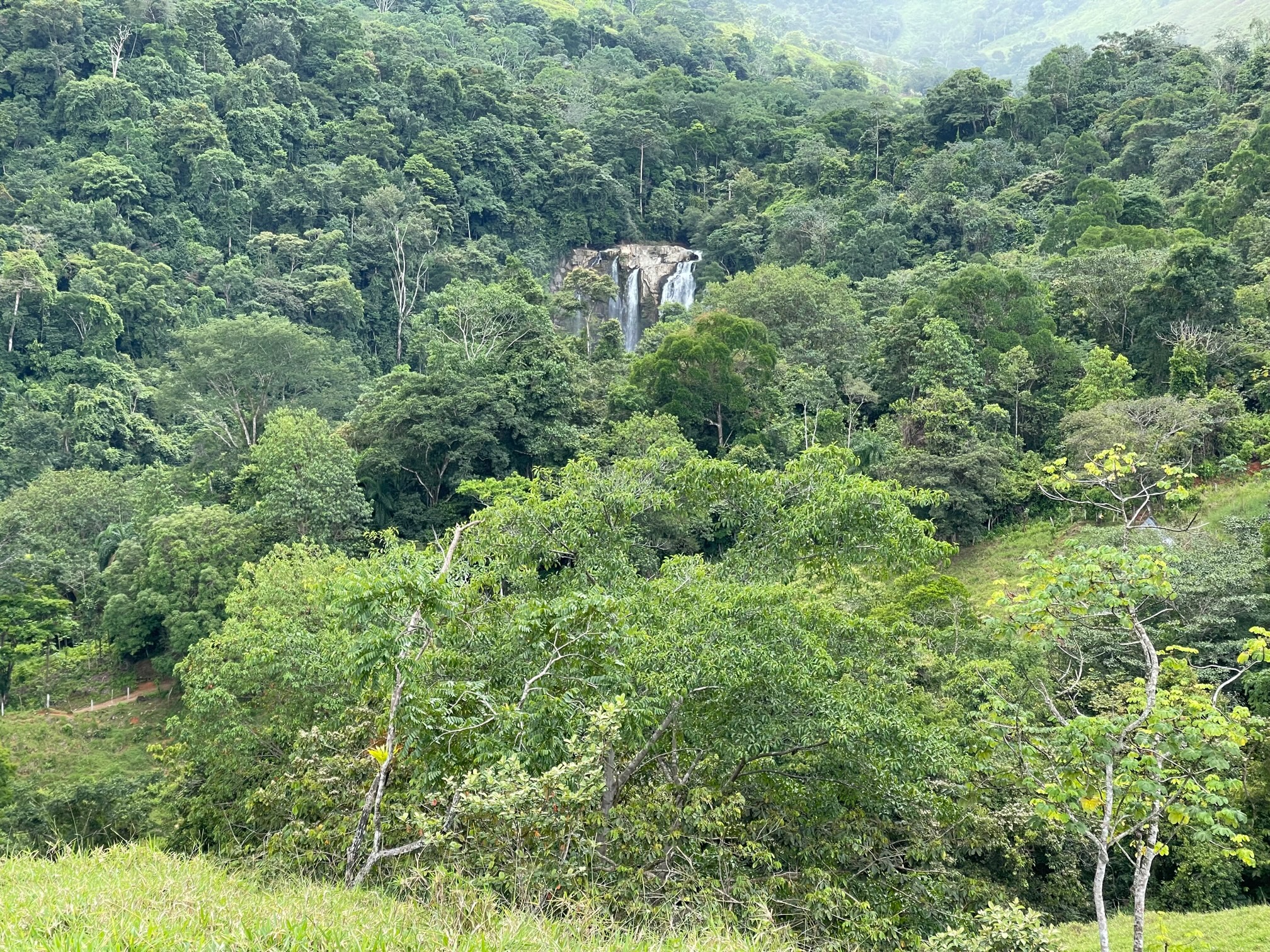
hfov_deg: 30.3
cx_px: 635
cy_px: 476
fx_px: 2348
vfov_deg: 22.9
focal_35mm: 64
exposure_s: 1/167
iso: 20
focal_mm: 7.5
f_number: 2.2
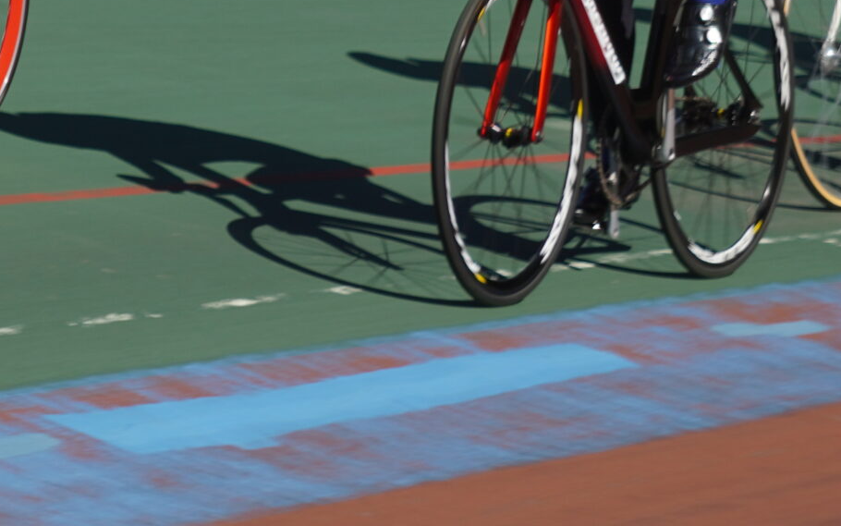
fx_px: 8871
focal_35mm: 387
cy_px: -90
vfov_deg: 3.4
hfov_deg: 5.4
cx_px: 177
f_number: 5.6
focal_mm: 90
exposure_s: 1/320
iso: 100
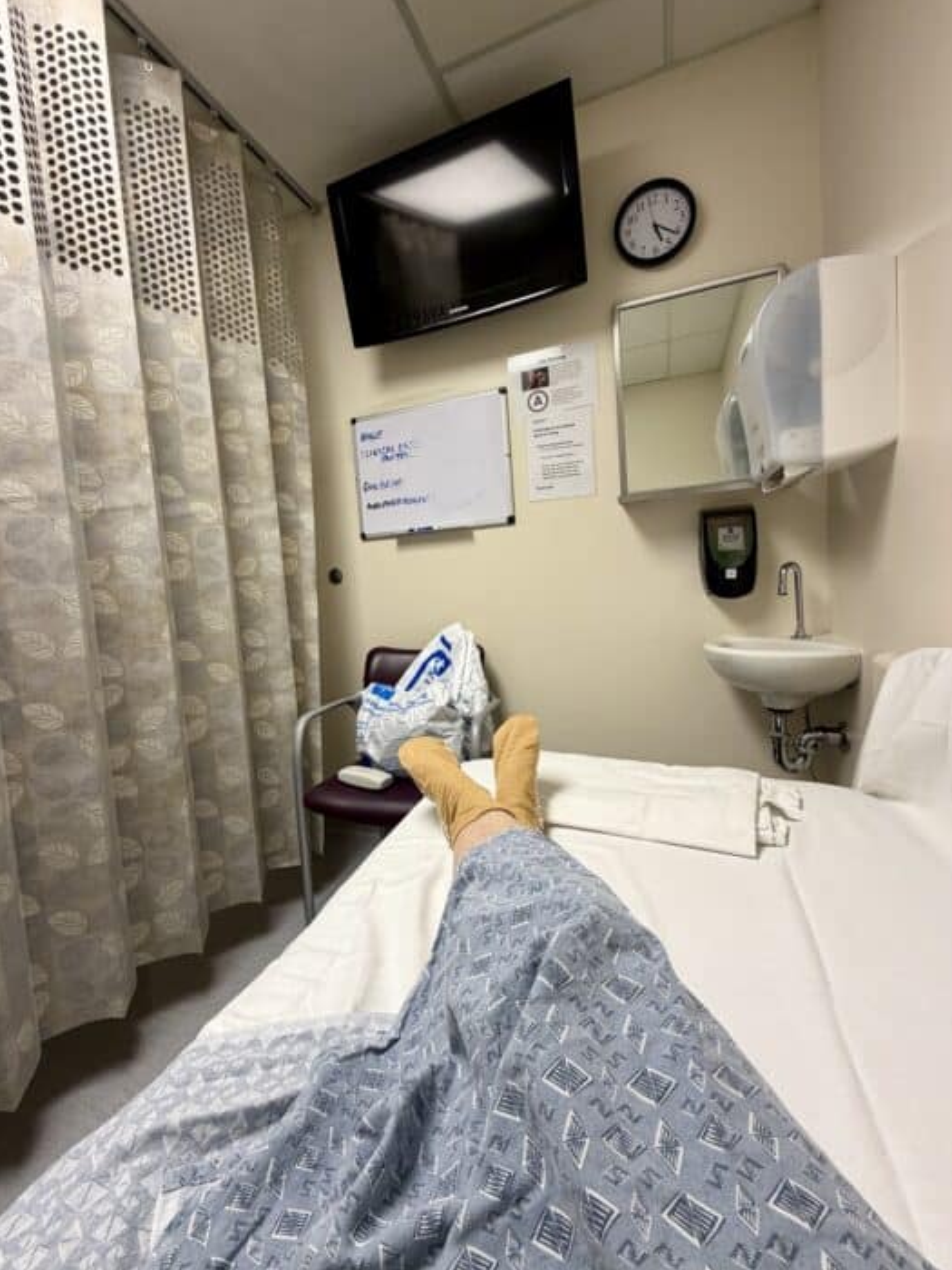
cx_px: 445
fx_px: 550
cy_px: 617
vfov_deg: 98.1
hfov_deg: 81.6
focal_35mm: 15
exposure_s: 1/120
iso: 200
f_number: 2.2
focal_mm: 2.22
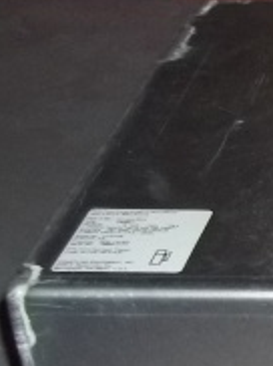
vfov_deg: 13.9
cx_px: 701
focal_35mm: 141
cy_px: 336
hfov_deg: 9.2
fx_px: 1486
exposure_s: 1/30
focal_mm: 5.7
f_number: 2.9
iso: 250
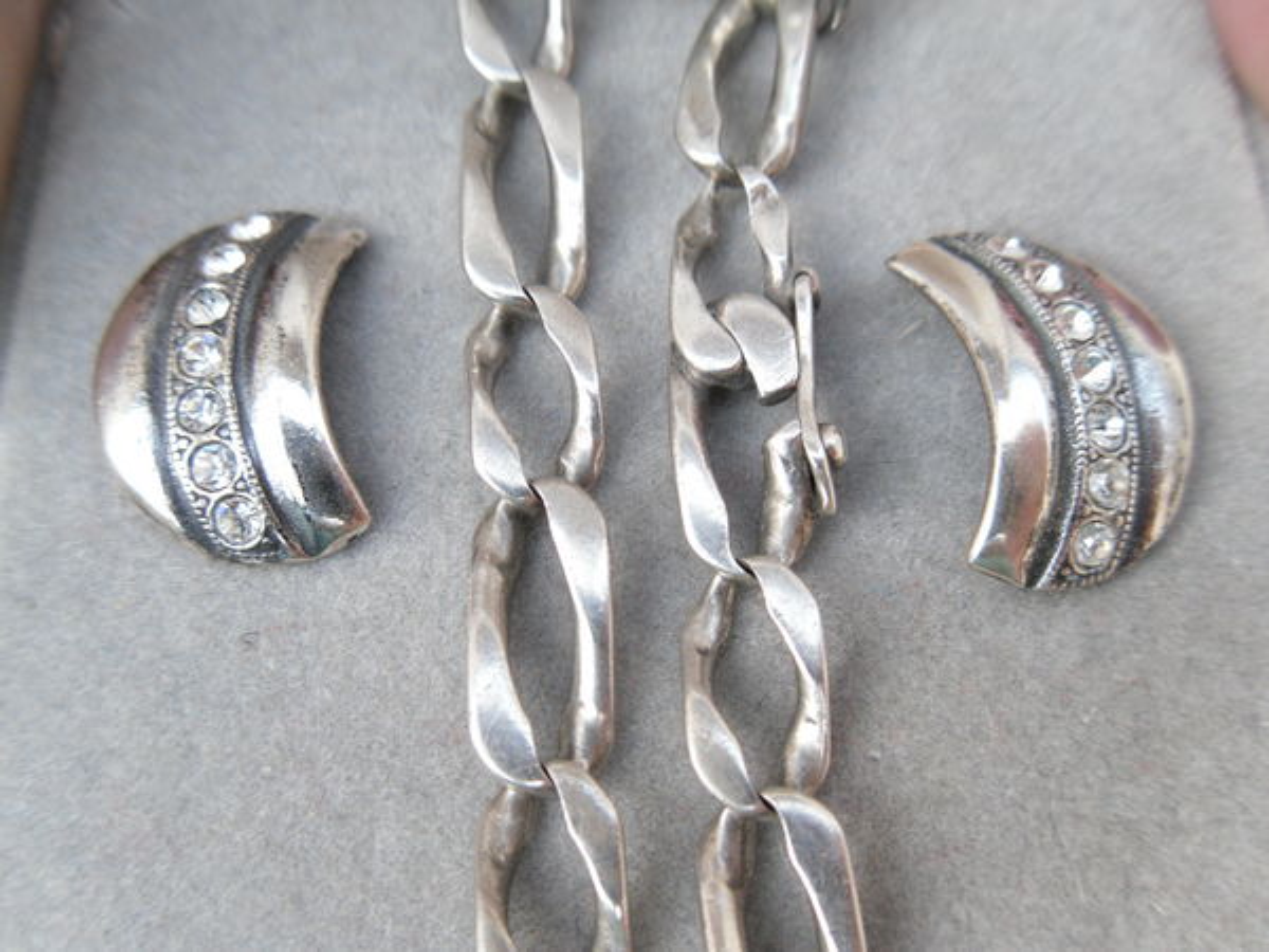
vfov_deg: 40.7
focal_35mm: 35
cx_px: 634
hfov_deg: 52.6
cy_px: 476
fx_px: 1283
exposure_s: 1/90
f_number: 3.5
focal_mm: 6.3
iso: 100
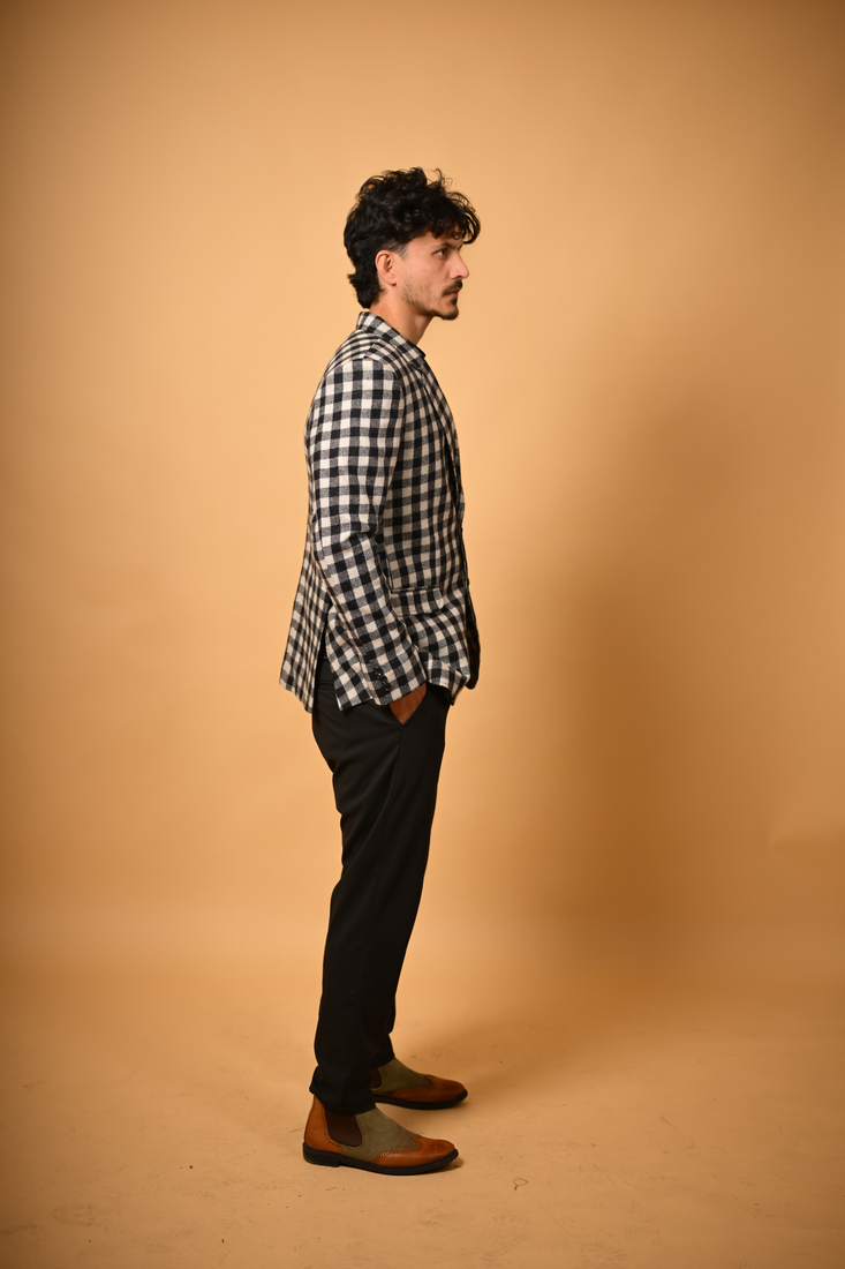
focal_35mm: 50
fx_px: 1761
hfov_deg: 27.0
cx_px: 422
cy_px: 634
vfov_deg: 39.6
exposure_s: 1/1000
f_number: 2.2
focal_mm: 50
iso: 160
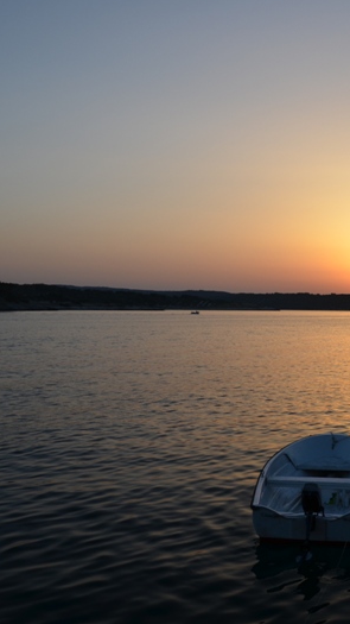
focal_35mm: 43
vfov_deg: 47.4
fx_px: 710
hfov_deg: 26.4
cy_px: 311
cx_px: 341
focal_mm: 18
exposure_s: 1/200
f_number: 7.1
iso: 200
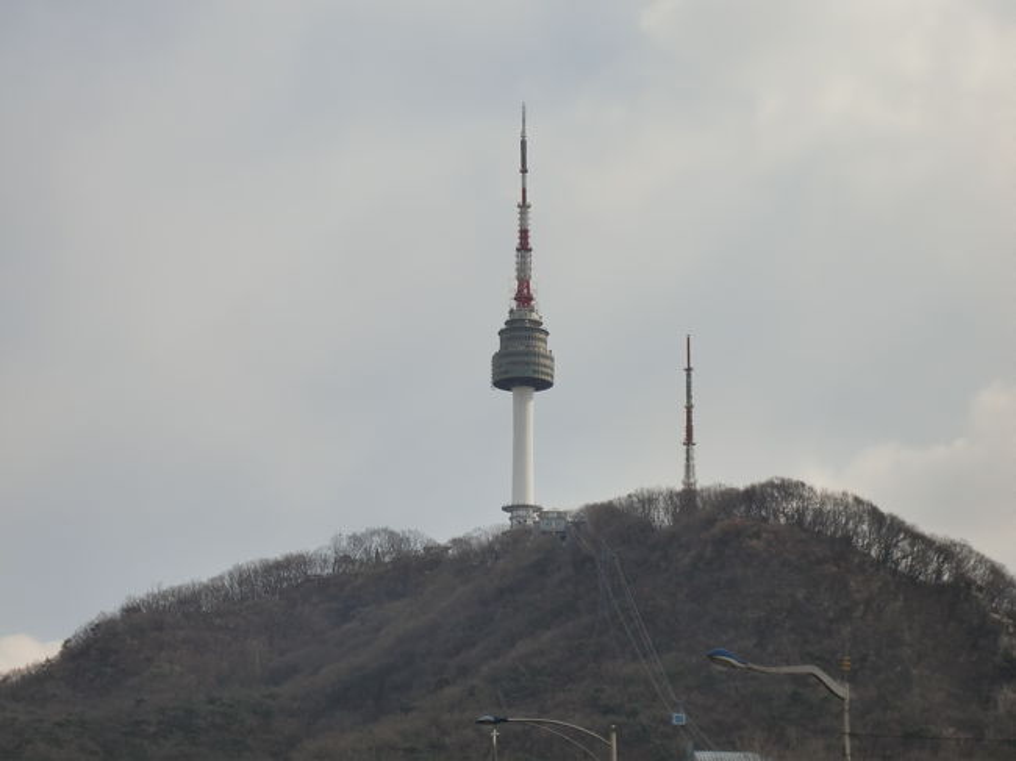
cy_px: 380
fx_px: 3286
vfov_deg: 13.2
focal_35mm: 112
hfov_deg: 17.6
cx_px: 508
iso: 64
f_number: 5.8
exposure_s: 1/500
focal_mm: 19.6
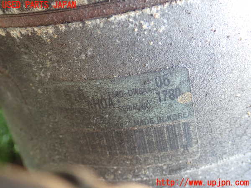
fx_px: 392
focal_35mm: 54
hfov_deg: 35.5
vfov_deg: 27.0
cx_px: 126
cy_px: 94
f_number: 3.3
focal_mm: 9.65
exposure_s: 1/15
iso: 800
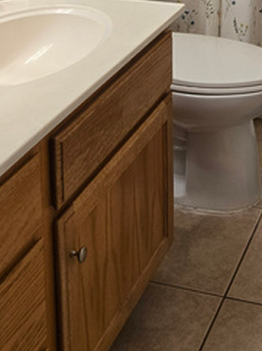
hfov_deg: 19.5
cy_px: -80
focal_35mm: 73
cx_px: 262
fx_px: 738
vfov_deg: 24.1
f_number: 1.8
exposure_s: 1/120
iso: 125
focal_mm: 5.4
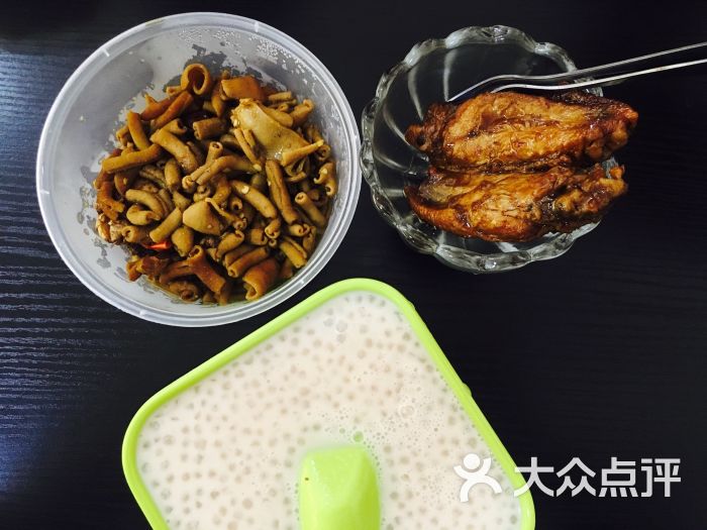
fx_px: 592
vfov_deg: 48.2
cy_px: 265
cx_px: 354
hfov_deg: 61.7
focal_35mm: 29
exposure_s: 1/33
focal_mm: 4.15
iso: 200
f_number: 2.2
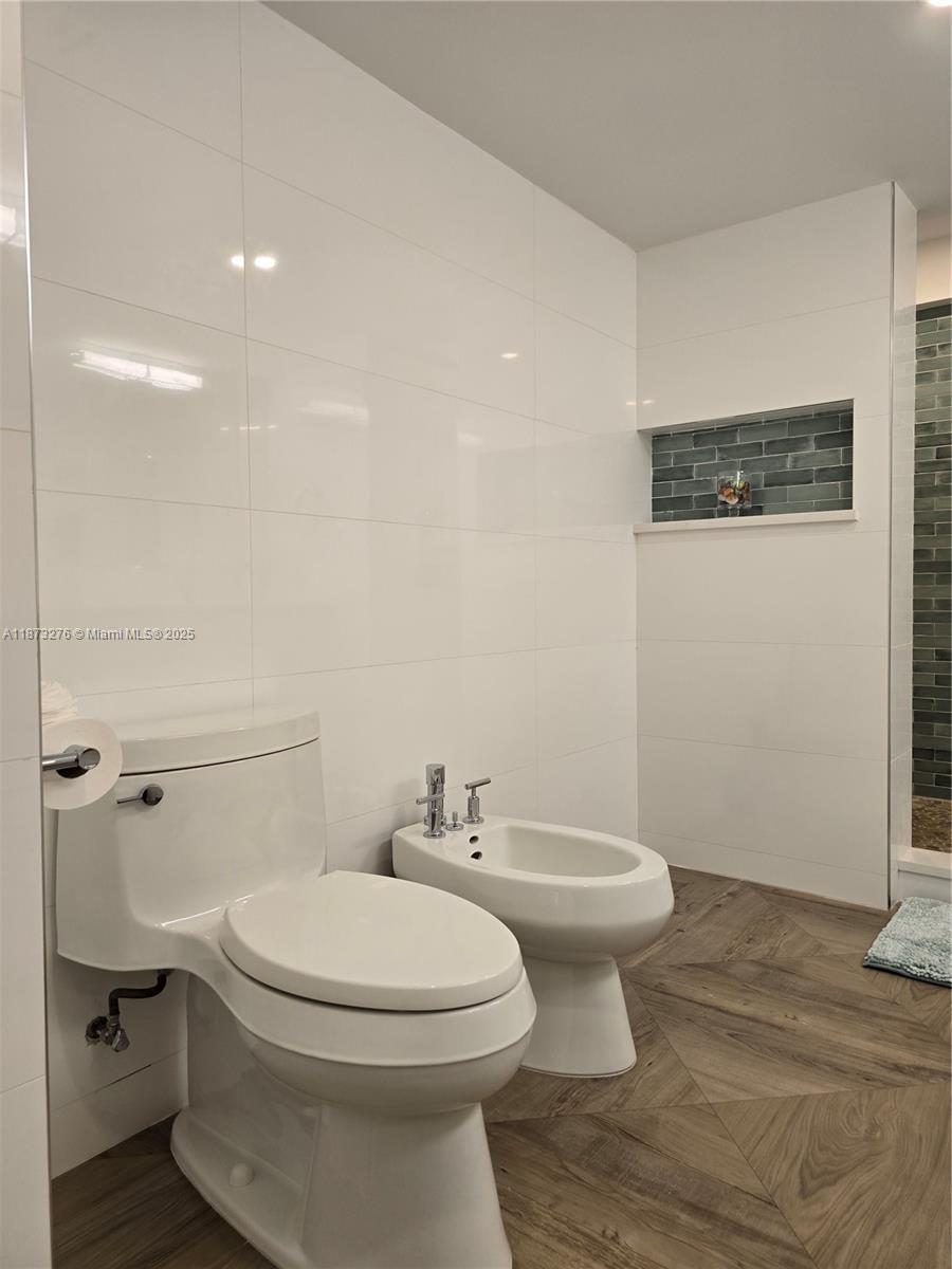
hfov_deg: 58.9
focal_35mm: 23
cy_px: 634
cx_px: 476
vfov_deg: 73.9
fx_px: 843
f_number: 1.7
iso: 64
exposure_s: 1/120
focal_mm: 6.3
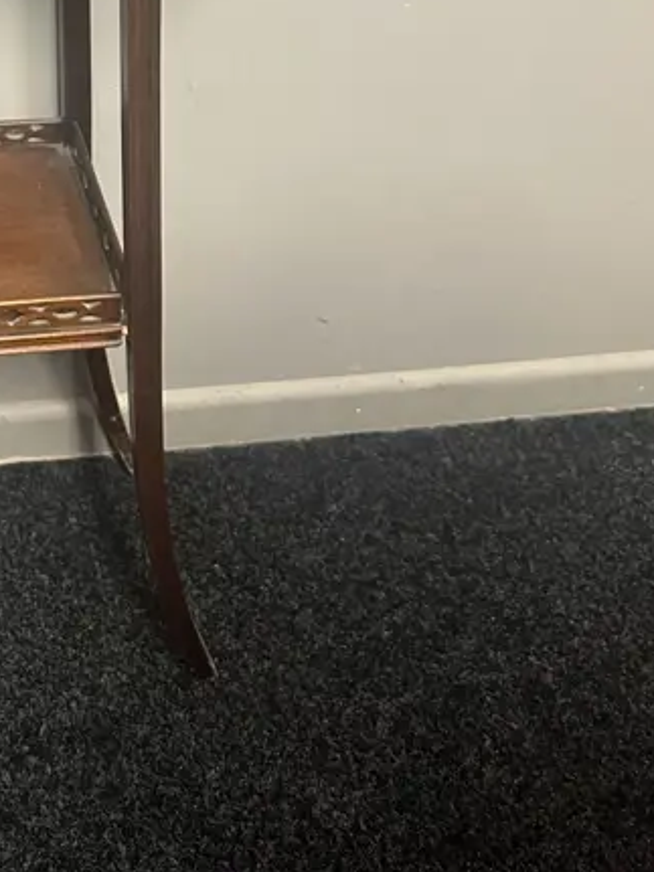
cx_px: -36
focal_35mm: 57
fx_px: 1437
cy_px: -111
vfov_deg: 30.0
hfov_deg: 24.2
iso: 500
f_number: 1.78
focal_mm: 6.86
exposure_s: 1/50
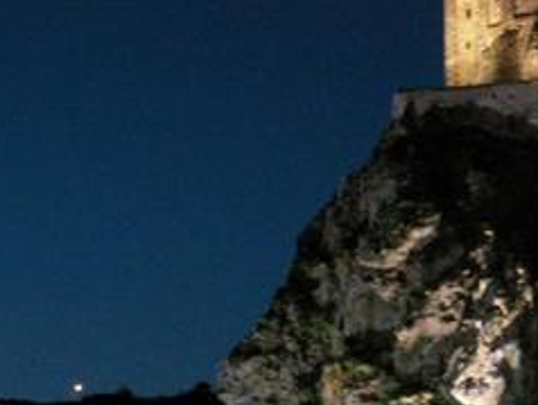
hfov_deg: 7.9
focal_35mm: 247
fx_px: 3843
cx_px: 624
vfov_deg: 6.0
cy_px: -41
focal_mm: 15.43
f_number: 3.5
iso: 160
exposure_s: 2
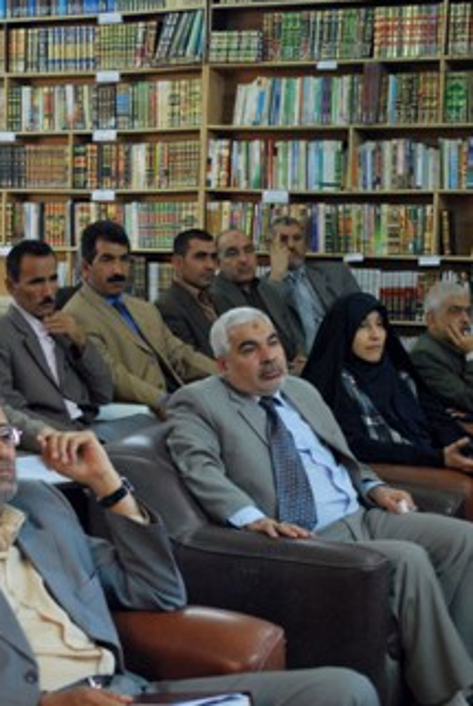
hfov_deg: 20.3
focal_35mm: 67
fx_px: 1316
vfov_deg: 30.0
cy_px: 376
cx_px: 145
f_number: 4.8
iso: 800
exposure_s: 1/10
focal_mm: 32
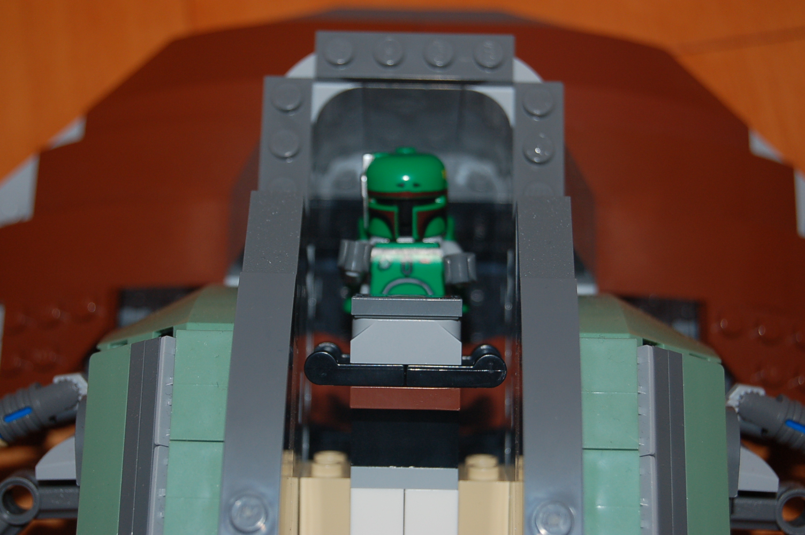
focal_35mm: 82
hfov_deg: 24.6
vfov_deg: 16.5
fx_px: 1843
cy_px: 268
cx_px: 402
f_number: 5.6
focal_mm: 55
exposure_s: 1/60
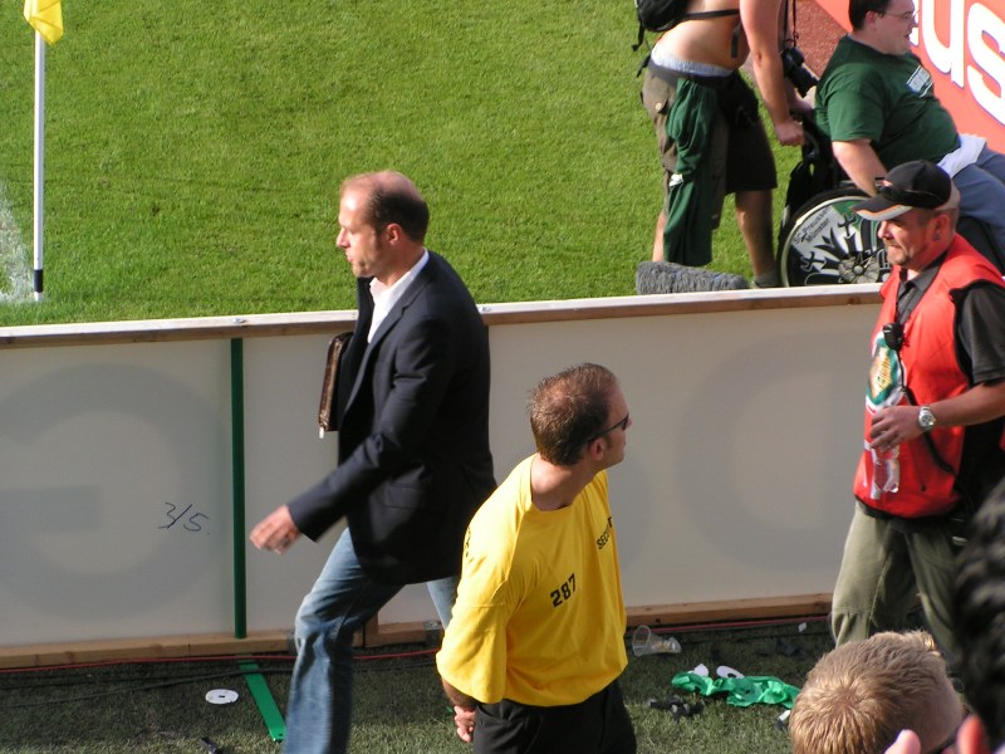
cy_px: 377
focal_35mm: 143
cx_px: 502
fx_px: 4152
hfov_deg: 13.8
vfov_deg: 10.4
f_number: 4.5
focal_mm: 21.9
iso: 50
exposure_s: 1/250
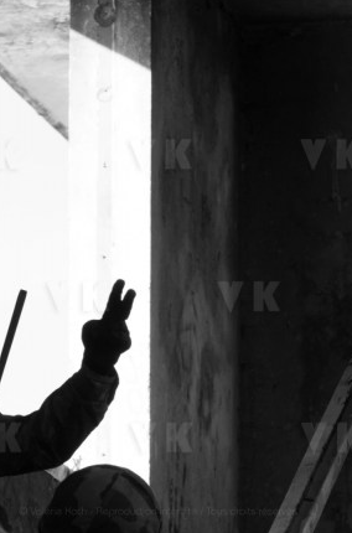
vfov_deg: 5.2
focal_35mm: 398
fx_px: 5875
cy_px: 325
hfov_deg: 3.4
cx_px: 161
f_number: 8
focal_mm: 190
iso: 640
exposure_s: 1/500
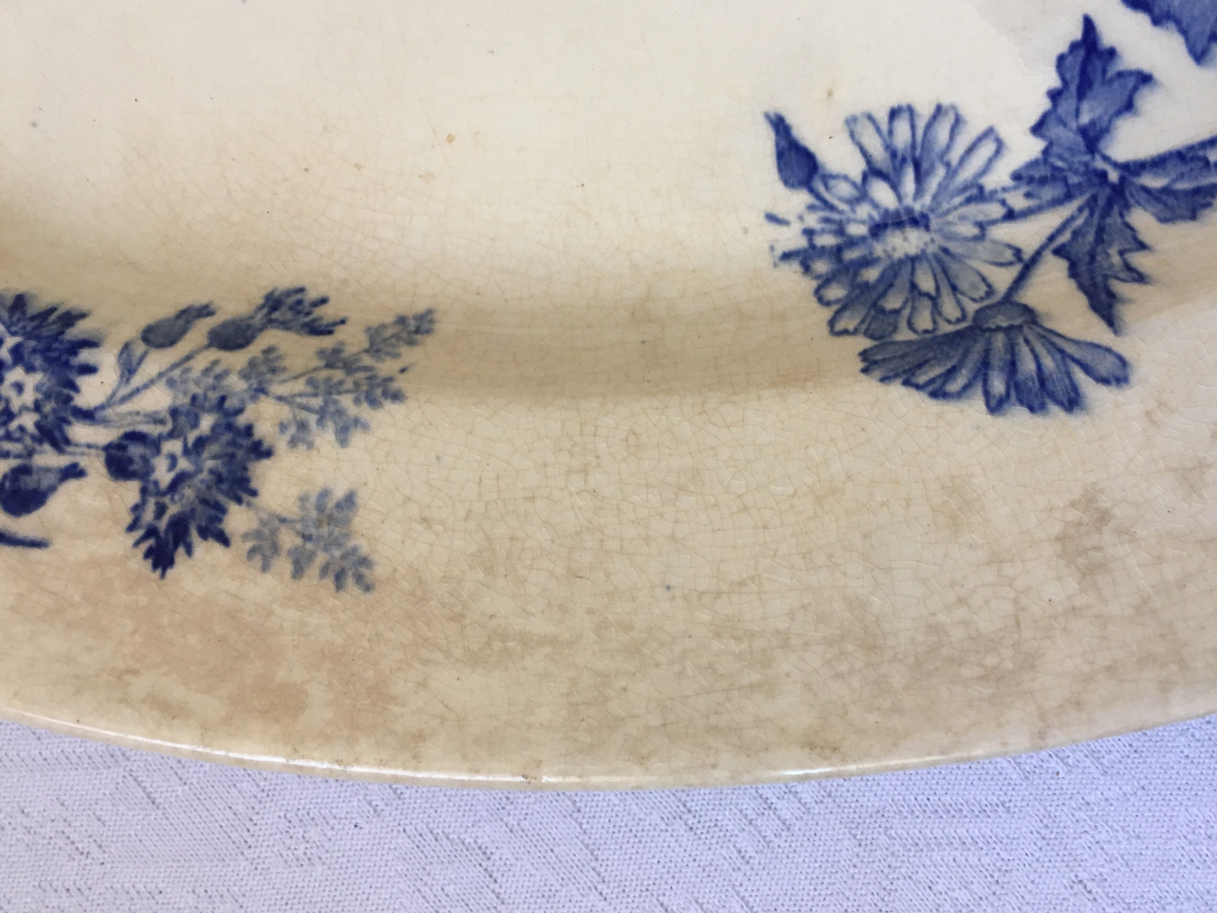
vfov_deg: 42.9
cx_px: 665
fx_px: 1160
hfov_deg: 55.3
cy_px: 462
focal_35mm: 33
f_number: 2.2
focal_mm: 4.15
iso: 125
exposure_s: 1/33
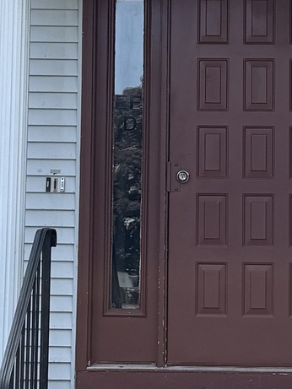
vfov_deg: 16.3
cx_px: 188
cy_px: 104
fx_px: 1349
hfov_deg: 12.3
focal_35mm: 120
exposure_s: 1/1456
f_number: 1.78
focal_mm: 6.76
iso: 80
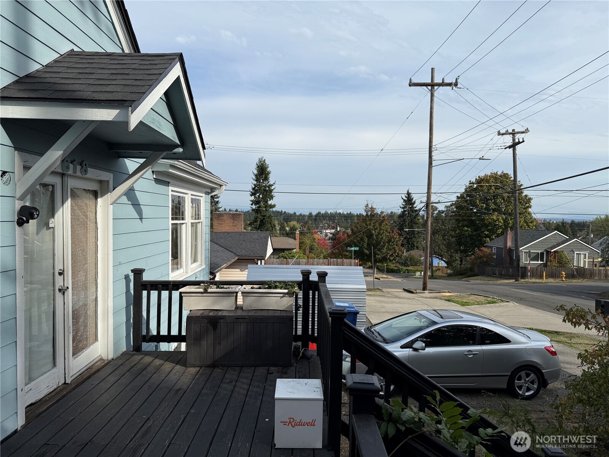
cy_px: 228
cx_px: 304
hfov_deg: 71.6
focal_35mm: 24
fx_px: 422
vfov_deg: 56.8
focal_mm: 6.76
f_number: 1.78
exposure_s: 1/5319
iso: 80
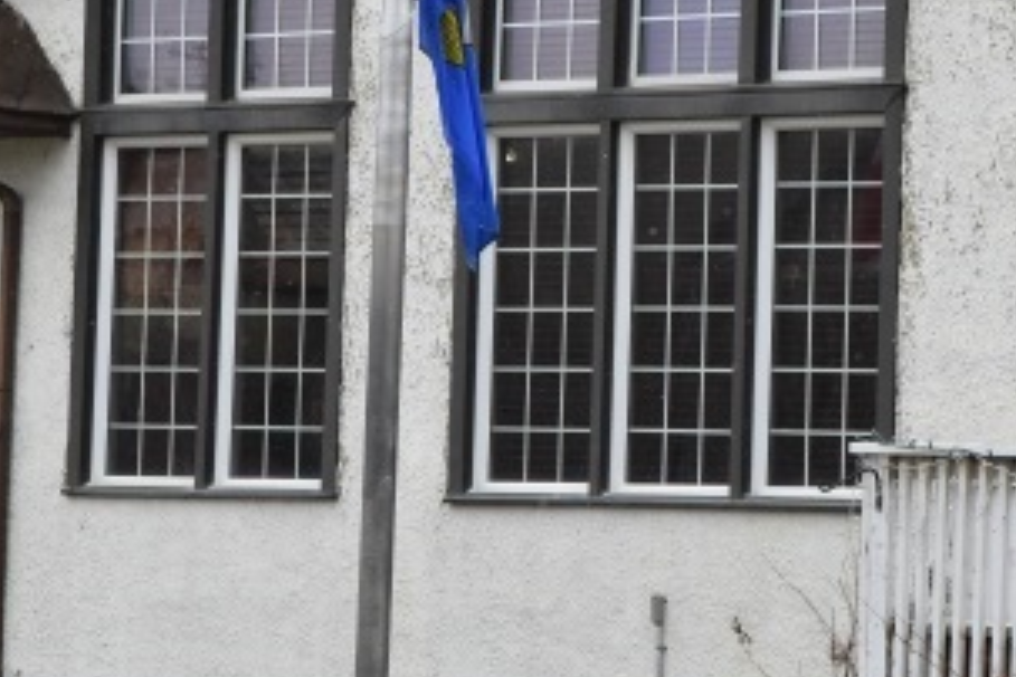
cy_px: 85
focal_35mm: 267
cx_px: 671
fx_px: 7535
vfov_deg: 5.1
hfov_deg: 7.7
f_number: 8
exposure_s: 1/1000
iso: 800
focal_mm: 70
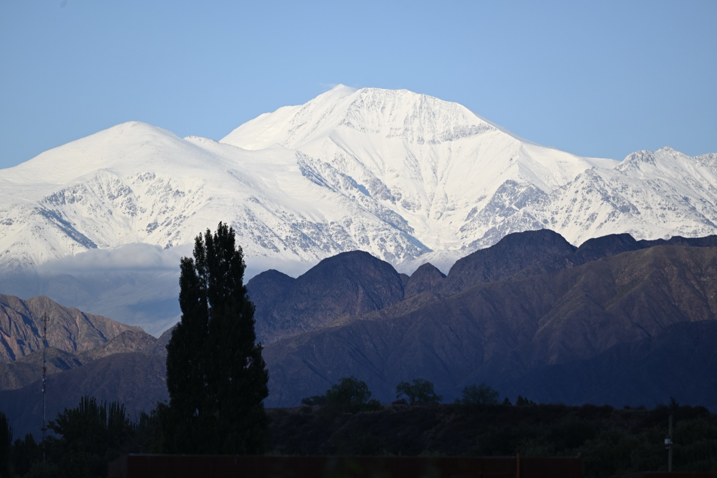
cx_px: 358
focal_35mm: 300
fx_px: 5973
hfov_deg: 6.9
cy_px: 239
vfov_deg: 4.6
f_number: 5.6
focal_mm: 300
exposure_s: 1/500
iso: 125
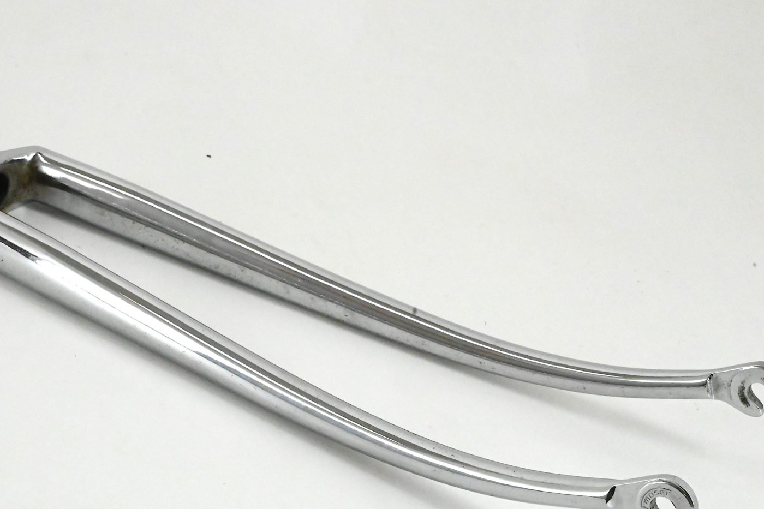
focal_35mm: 96
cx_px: 273
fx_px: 2037
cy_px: 333
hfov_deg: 21.2
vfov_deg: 14.2
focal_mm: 70
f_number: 20
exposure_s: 1/640
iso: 20000
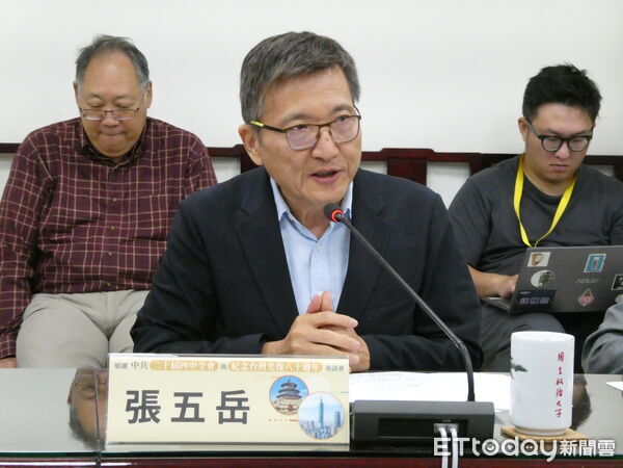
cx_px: 312
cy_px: 234
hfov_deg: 18.5
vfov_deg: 14.0
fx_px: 1908
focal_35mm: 106
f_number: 5.1
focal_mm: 19
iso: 1600
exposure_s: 1/80
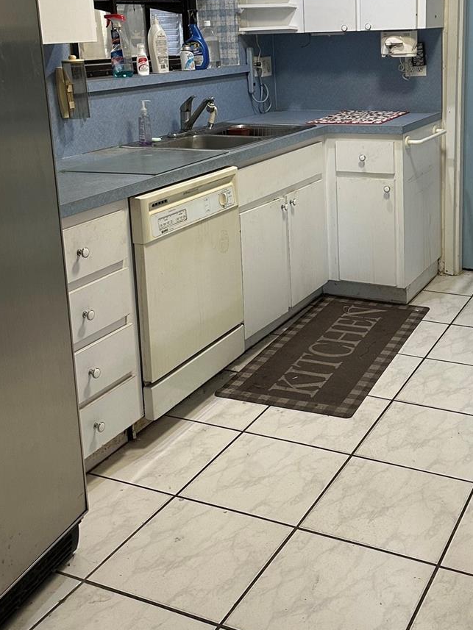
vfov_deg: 42.8
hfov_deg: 33.3
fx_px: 783
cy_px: 177
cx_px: 311
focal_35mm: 43
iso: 200
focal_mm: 6.86
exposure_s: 1/60
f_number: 1.78
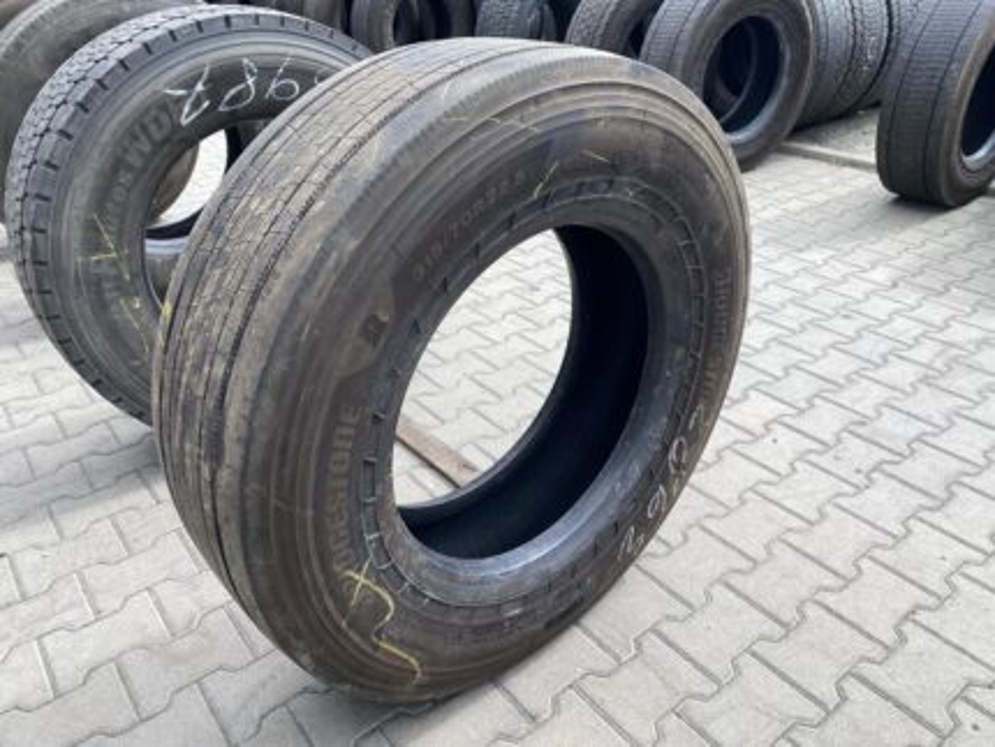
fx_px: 748
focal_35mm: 26
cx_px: 498
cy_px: 374
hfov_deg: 67.3
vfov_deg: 53.1
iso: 32
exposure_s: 1/444
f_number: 1.8
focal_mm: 4.25
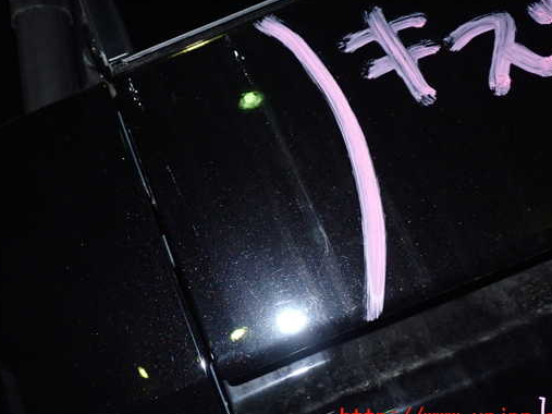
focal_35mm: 45
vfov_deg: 32.1
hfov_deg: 42.1
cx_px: 259
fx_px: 717
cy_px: 187
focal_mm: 6.83
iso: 640
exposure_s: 1/40
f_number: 8
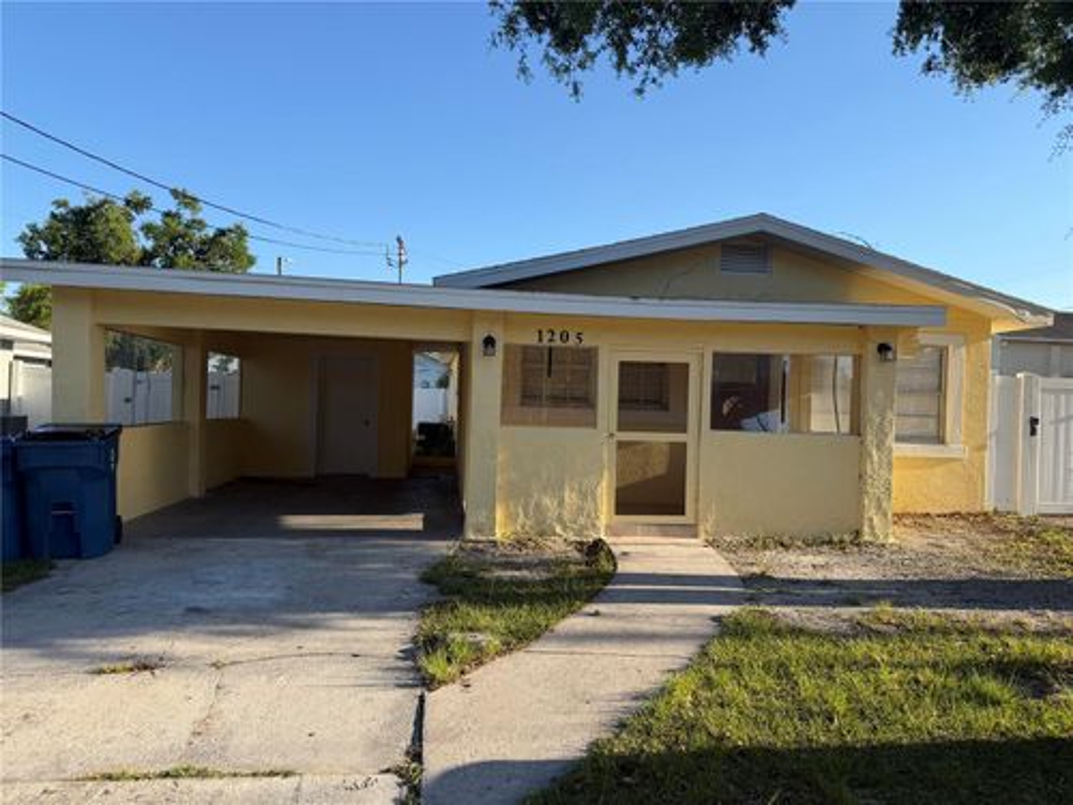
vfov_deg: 56.8
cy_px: 402
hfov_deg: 71.6
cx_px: 536
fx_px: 744
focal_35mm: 24
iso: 80
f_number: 1.78
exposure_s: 1/2525
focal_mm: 6.76
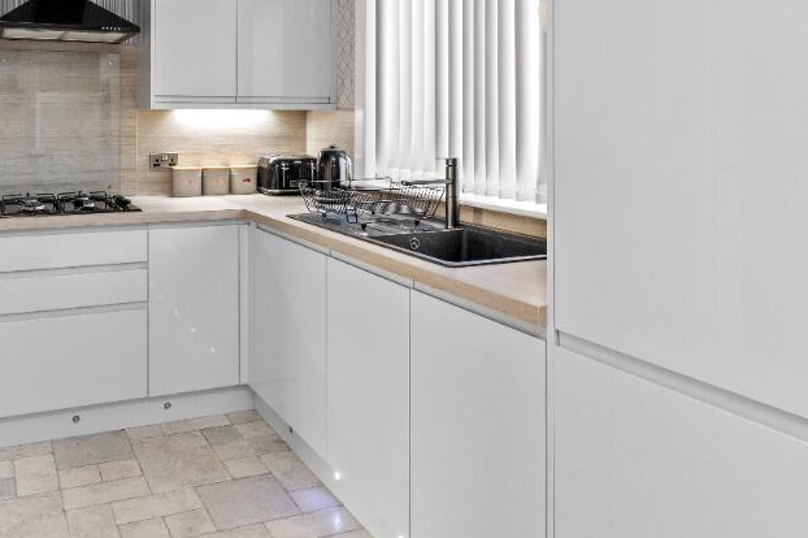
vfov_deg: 44.7
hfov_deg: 61.8
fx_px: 628
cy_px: 133
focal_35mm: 28
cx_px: 203
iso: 320
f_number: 8
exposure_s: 1/8
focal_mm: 11.5
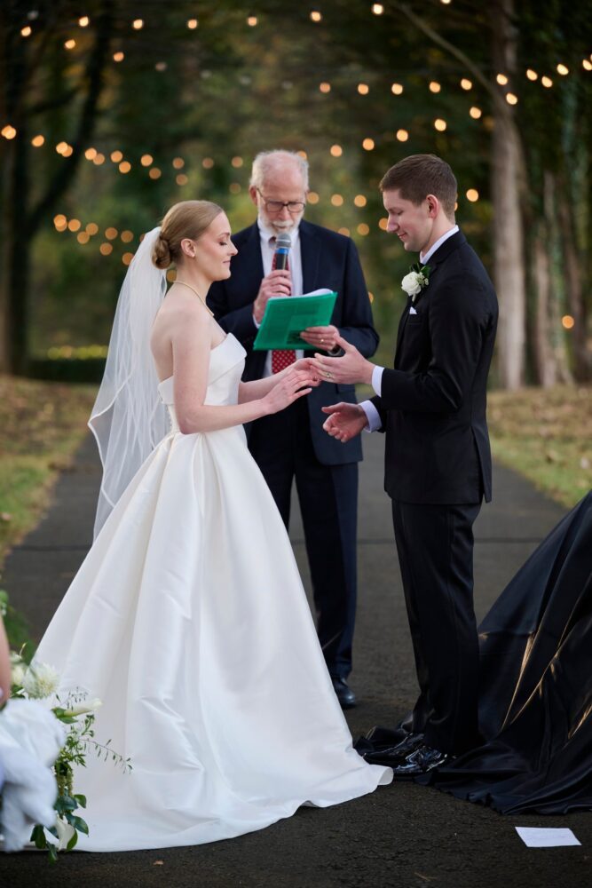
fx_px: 2959
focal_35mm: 120
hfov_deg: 11.4
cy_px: 444
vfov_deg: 17.1
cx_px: 296
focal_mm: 120
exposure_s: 1/320
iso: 640
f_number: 3.2
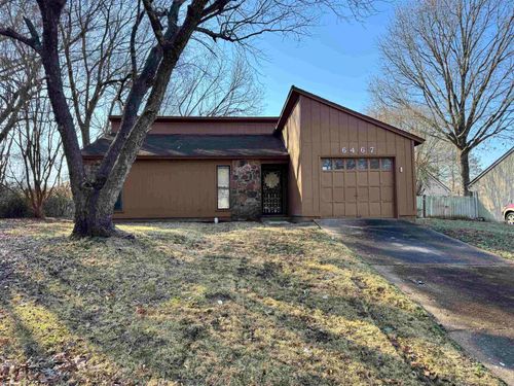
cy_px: 193
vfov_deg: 56.8
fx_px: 356
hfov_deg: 71.6
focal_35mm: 24
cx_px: 257
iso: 80
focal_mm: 6.76
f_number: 1.78
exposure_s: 1/715
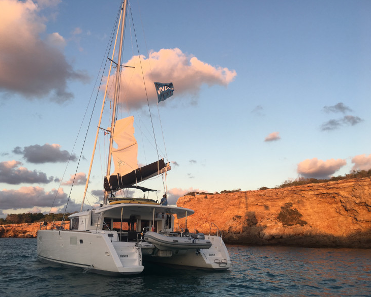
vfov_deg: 47.1
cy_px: 151
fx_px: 340
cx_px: 174
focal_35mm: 31
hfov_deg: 57.1
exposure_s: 1/247
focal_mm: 4.15
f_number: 2.2
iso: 25
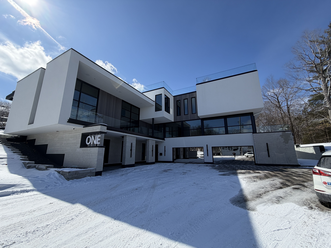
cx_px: 166
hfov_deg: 102.1
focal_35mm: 14
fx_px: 134
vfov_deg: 85.7
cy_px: 124
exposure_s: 1/1259
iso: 32
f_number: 2.2
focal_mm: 2.22
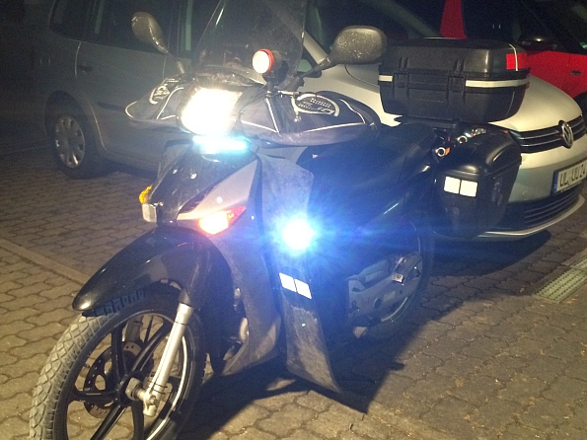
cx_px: 254
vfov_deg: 36.8
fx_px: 661
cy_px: 225
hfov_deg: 47.7
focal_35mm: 39
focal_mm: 4.15
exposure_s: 1/17
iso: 250
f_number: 2.2
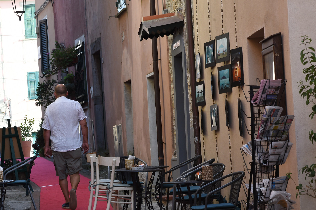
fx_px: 1429
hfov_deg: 12.6
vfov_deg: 8.4
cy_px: 159
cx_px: 88
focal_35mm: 163
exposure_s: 1/60
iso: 400
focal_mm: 105
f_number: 11
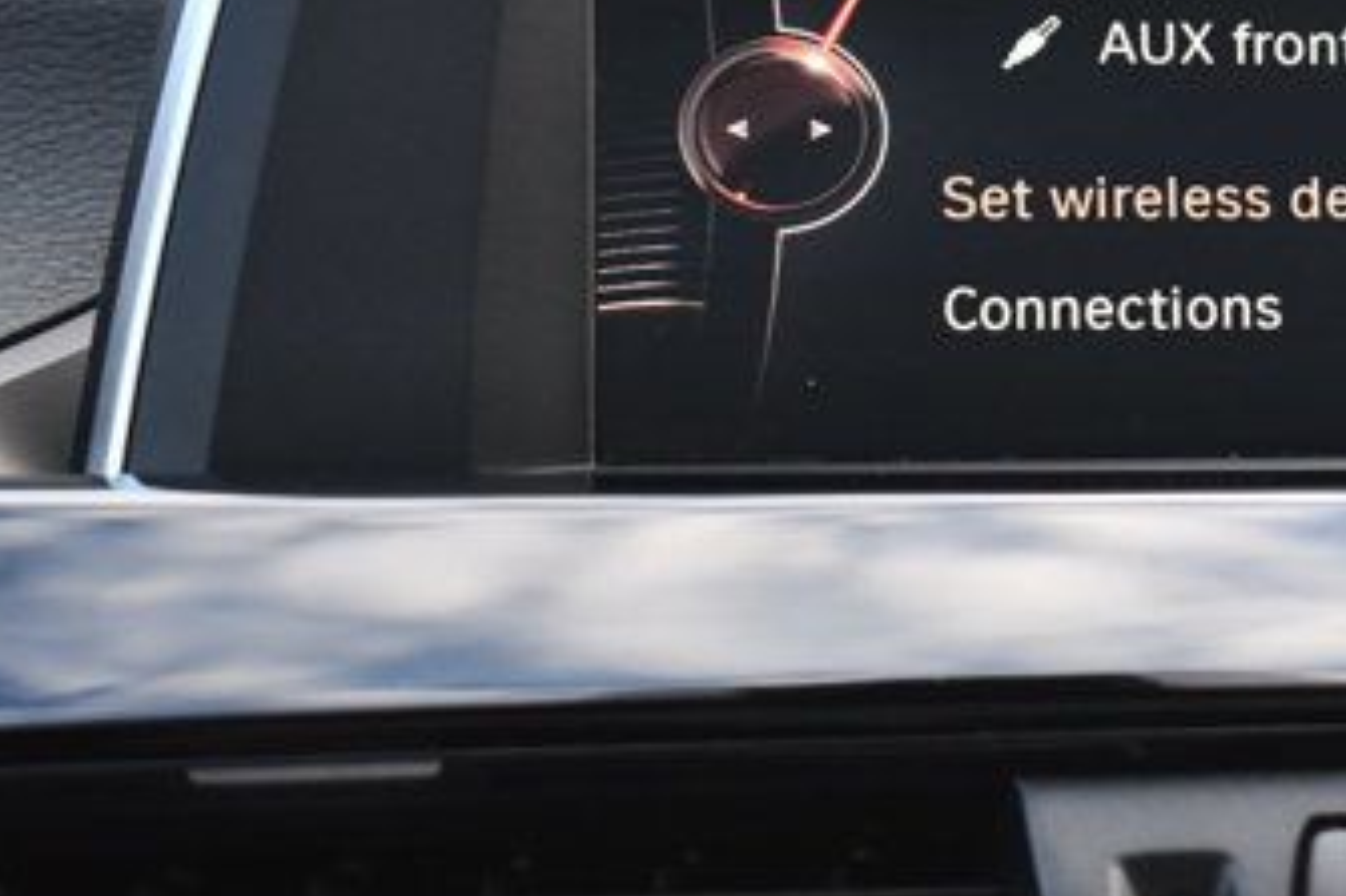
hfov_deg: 18.4
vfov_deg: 12.5
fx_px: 4073
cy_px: 82
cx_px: 1250
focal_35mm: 109
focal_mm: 38
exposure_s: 1/125
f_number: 4.8
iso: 1250
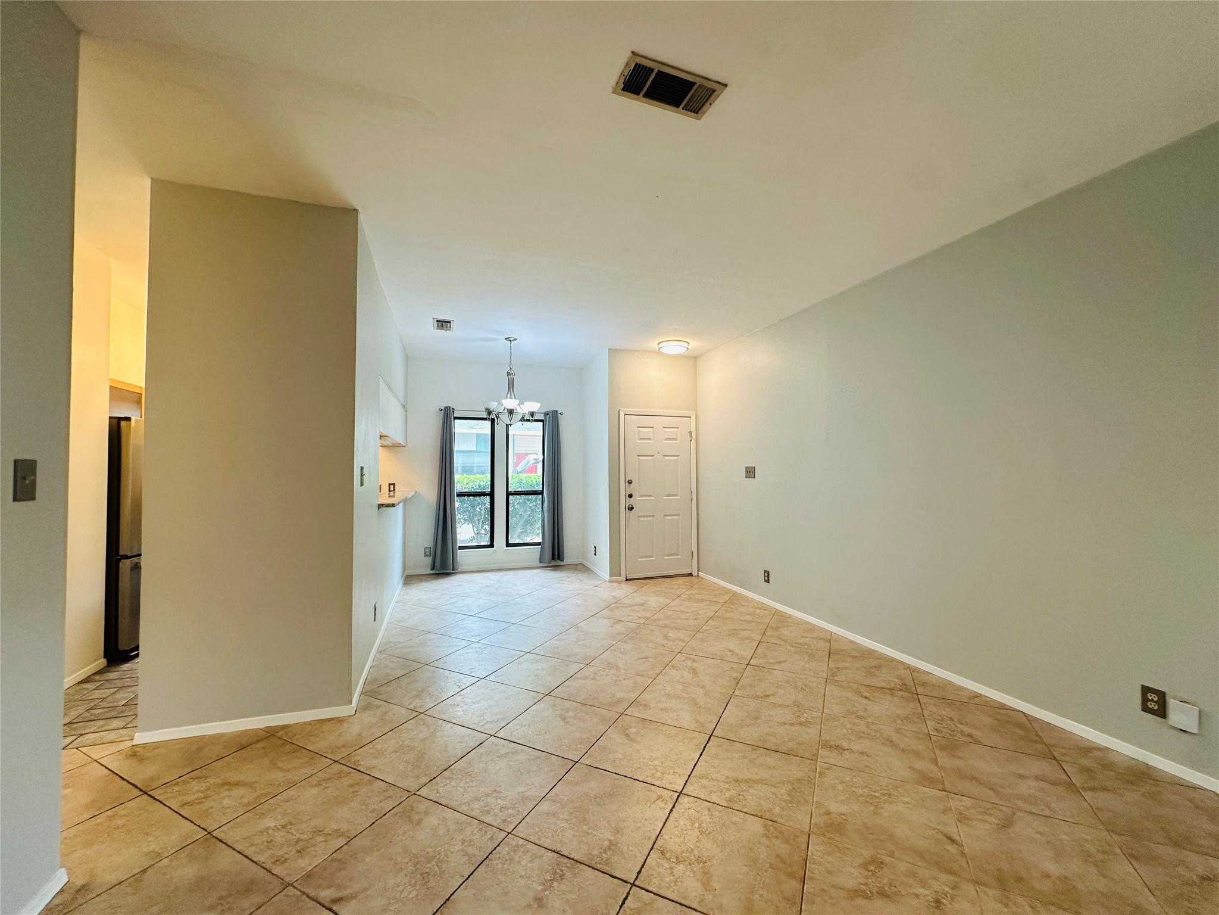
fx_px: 493
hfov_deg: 102.1
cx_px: 610
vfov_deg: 85.7
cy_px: 458
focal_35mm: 14
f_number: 2.2
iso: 160
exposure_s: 1/120
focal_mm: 2.22
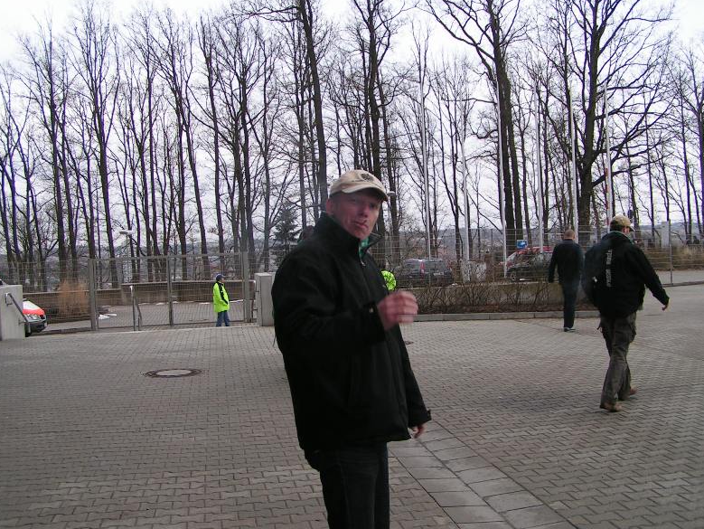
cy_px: 265
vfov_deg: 36.8
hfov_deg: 47.8
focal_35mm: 39
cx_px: 355
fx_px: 794
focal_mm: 5.8
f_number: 4
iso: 50
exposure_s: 1/80
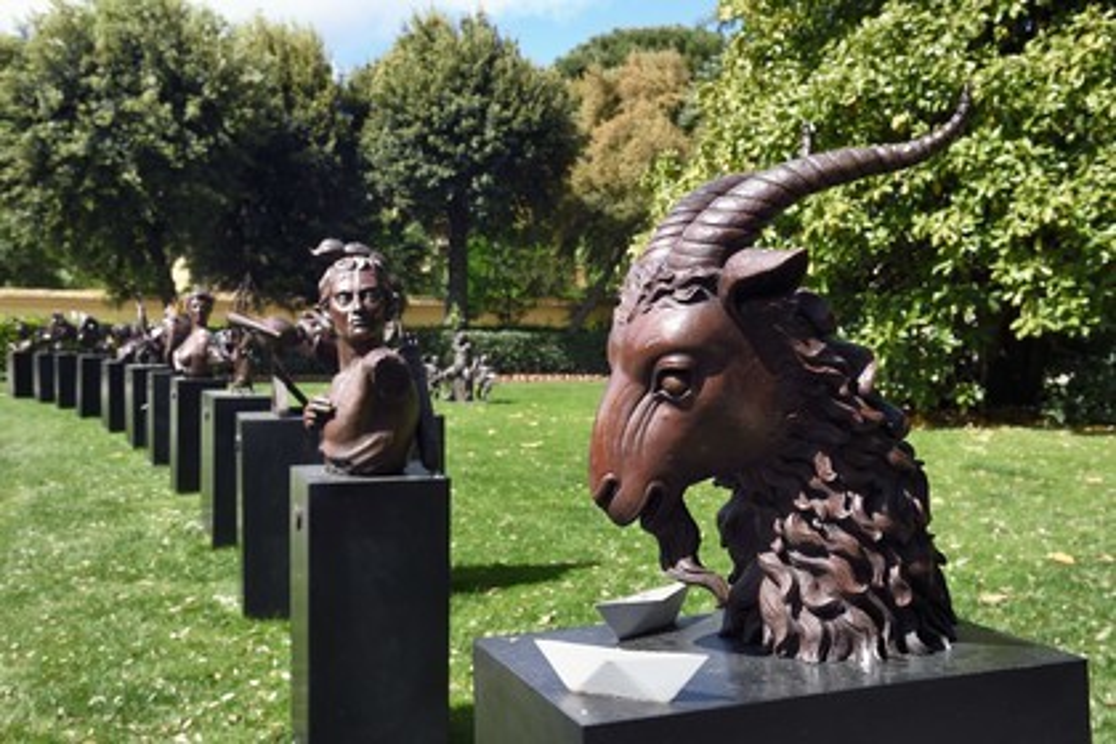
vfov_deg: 31.9
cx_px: 558
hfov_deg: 46.4
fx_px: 1302
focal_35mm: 42
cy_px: 372
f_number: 9
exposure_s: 1/250
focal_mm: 42
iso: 200
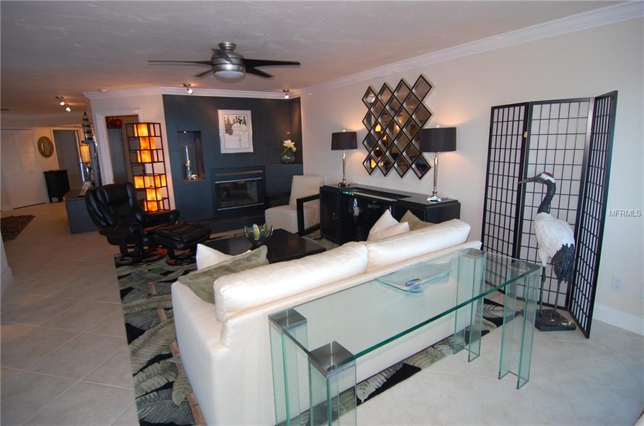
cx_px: 322
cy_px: 213
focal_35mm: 18
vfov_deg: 67.1
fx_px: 321
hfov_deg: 90.1
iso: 400
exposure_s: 1/60
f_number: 4
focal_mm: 12
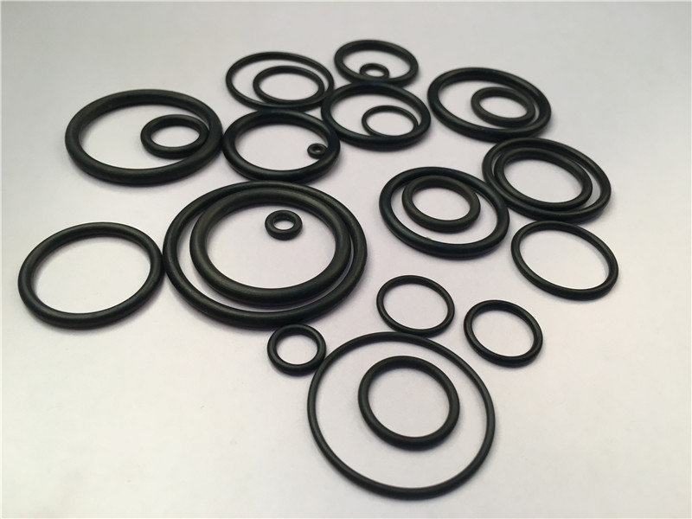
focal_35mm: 29
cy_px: 260
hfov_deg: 61.7
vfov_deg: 48.2
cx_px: 346
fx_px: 580
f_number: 2.2
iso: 32
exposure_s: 1/33
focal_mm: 4.15
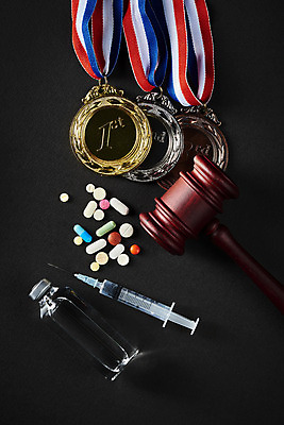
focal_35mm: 105
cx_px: 142
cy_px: 212
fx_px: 1241
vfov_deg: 19.4
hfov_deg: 13.1
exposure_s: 1/125
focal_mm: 105
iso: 100
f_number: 16
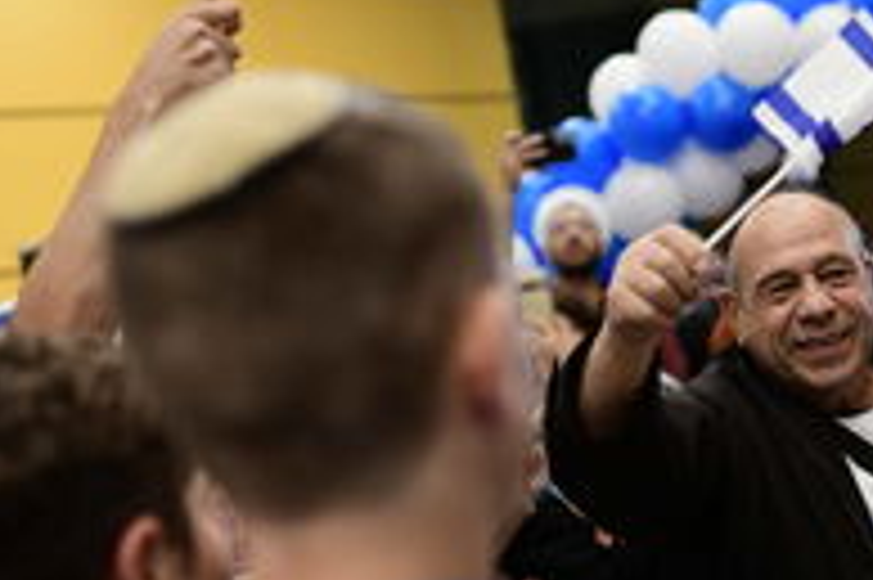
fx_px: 1744
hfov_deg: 27.2
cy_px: 432
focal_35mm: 72
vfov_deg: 18.8
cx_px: 774
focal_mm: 35
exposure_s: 1/250
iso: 1250
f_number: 2.2
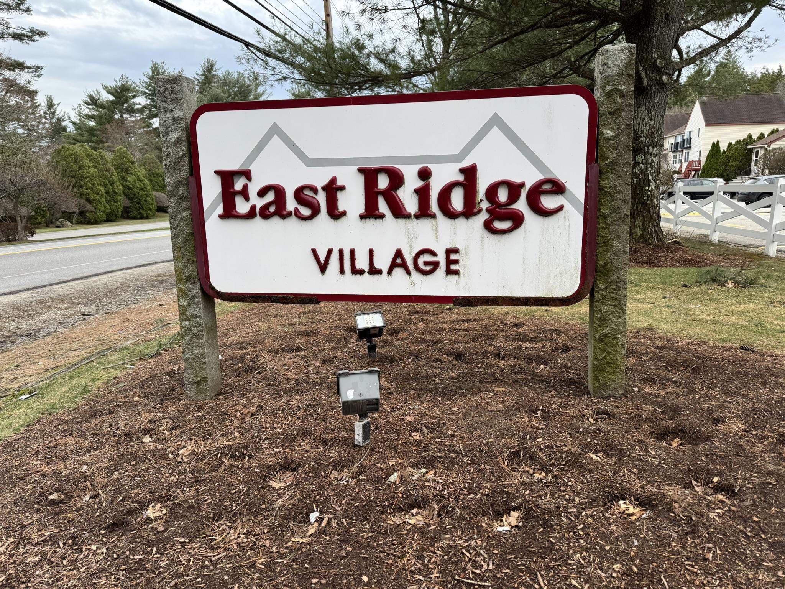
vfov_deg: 56.8
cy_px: 294
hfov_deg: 71.6
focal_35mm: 24
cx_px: 392
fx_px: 544
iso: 80
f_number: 1.78
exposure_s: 1/518
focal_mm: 6.76
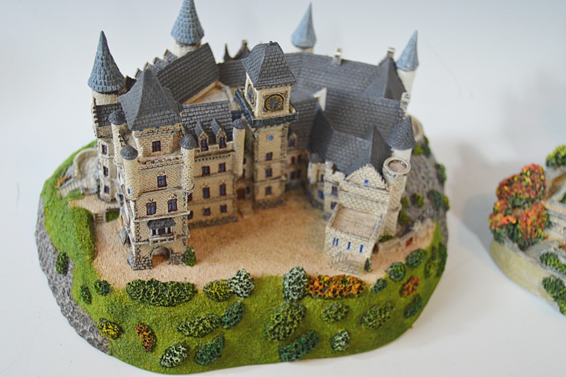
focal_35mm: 57
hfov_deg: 35.1
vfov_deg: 23.7
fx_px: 895
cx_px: 283
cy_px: 188
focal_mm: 38
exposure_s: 1/60
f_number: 4.8
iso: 1000
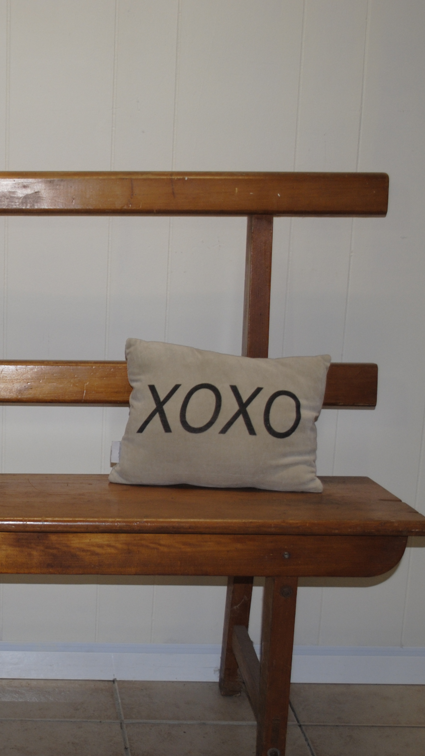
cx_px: -76
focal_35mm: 65
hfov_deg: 17.7
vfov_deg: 32.3
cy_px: 425
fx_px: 1302
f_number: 4
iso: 200
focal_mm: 24
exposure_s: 1/60
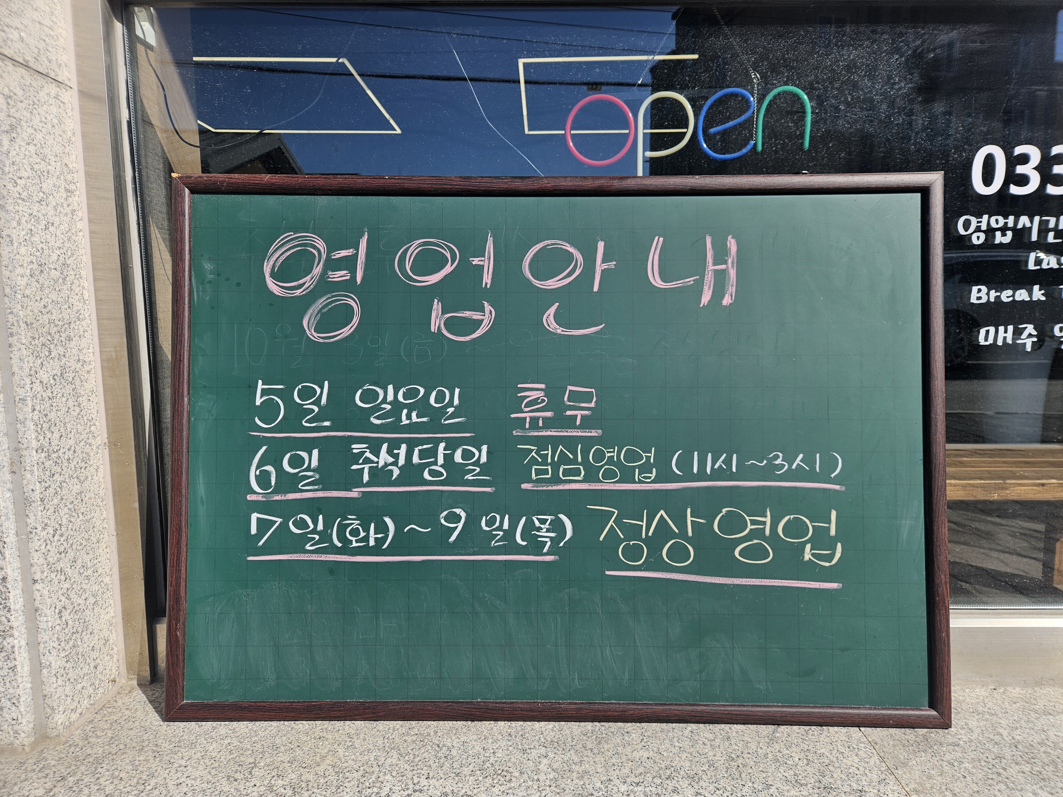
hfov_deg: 73.9
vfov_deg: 58.9
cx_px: 532
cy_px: 398
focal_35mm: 23
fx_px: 706
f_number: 1.8
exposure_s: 1/2032
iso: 25
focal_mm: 5.4
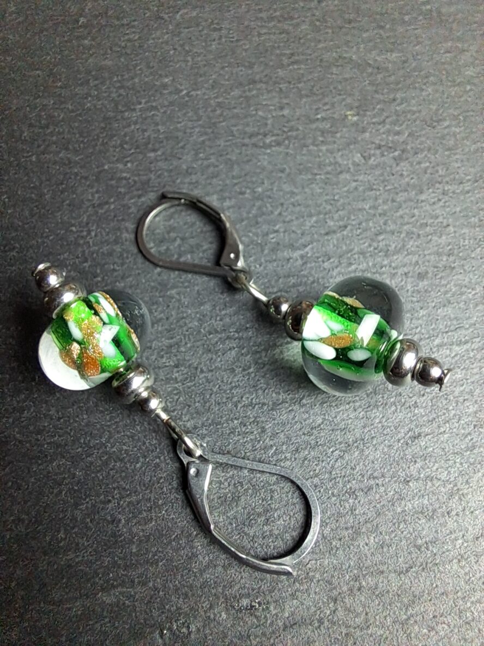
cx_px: 242
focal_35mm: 26
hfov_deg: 53.1
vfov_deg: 67.3
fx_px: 485
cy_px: 323
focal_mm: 2.13
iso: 125
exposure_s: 1/33
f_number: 2.4
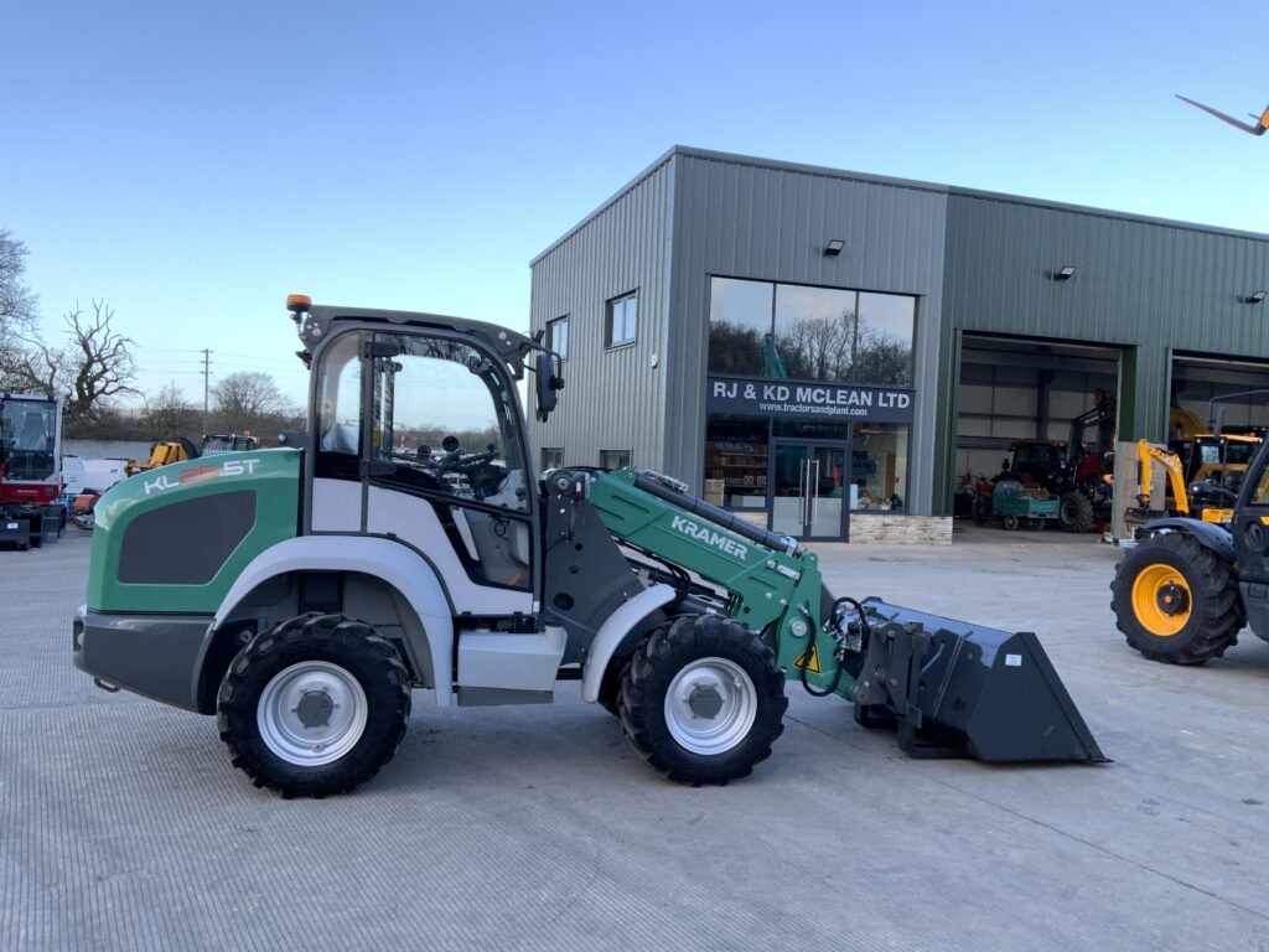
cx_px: 634
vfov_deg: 48.2
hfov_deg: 61.7
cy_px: 476
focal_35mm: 29
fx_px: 1063
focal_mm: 3
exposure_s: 1/122
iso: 20
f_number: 1.8
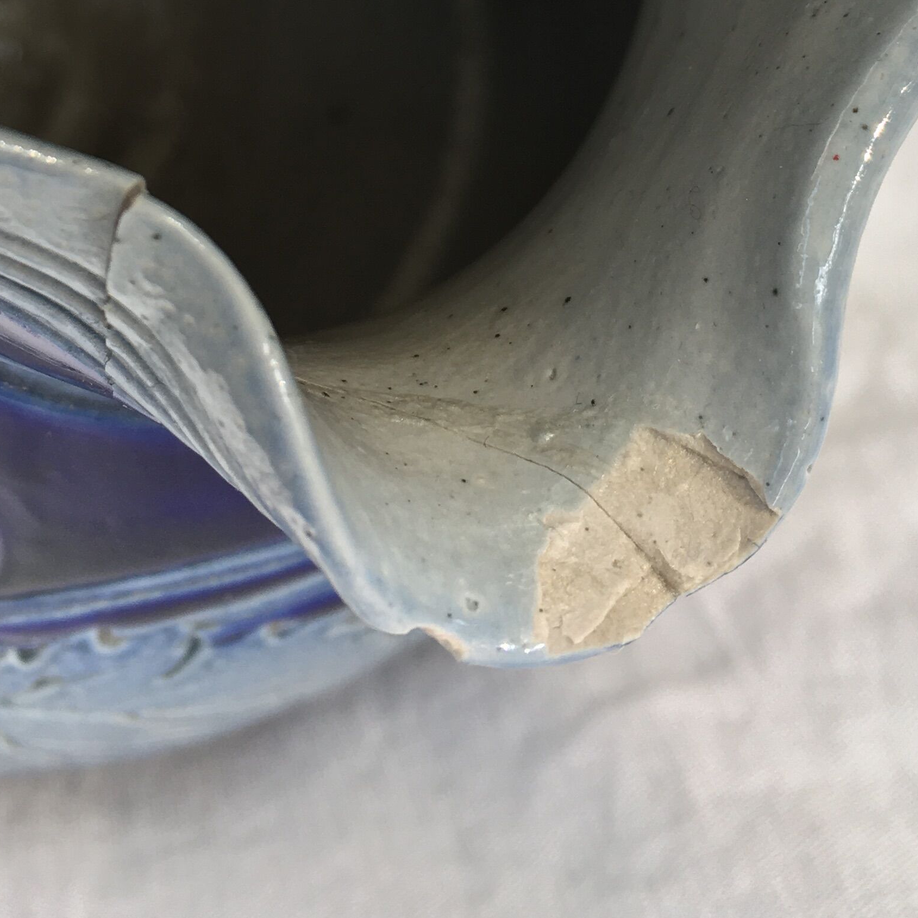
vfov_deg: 23.6
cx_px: 379
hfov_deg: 25.7
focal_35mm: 67
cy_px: -173
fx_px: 2010
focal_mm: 4.15
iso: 25
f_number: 2.2
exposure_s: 1/123
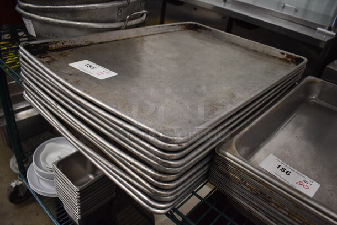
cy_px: 112
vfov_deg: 48.0
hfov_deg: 67.3
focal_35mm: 27
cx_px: 168
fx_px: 253
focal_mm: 18
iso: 1000
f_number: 3.5
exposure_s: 1/125
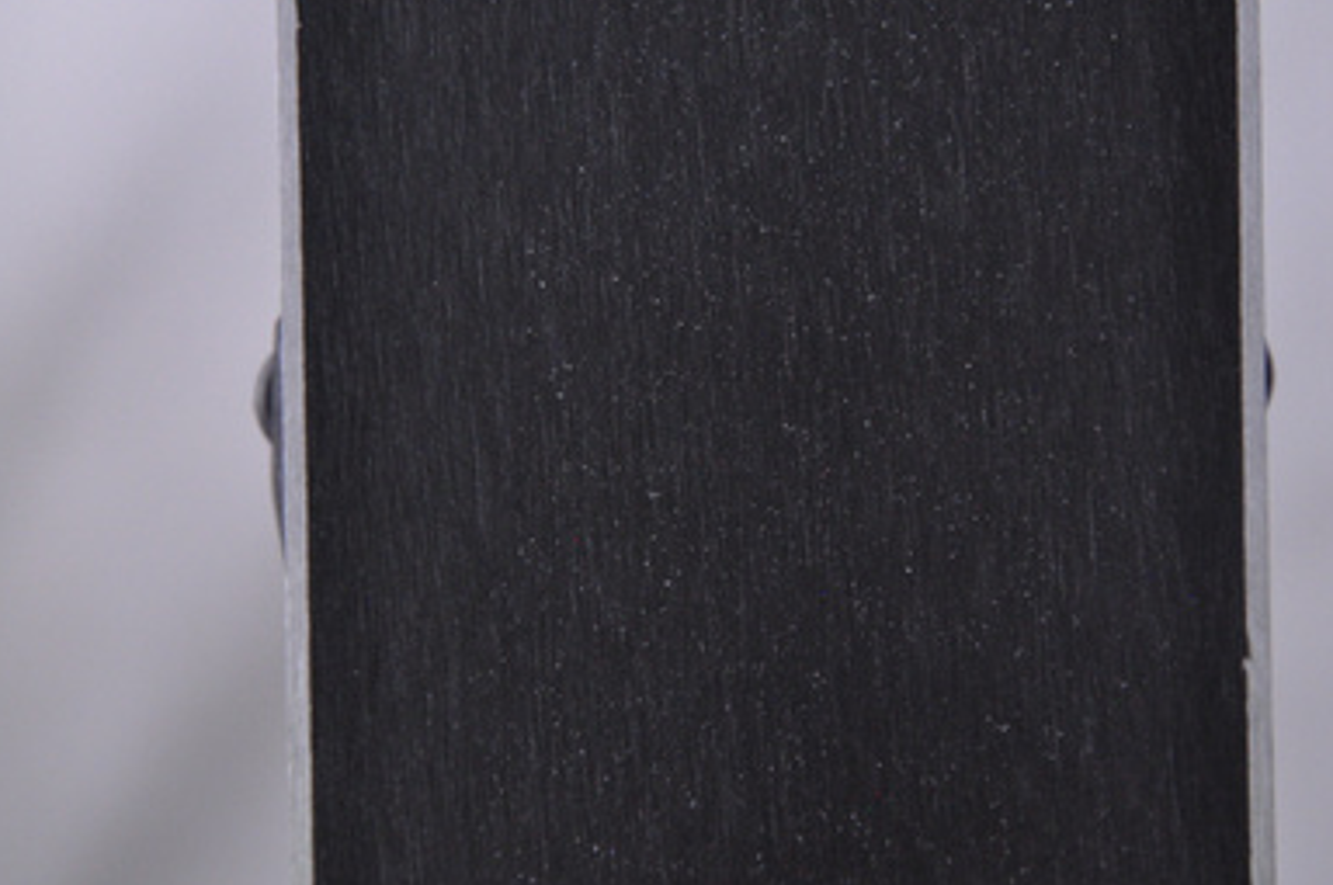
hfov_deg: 11.2
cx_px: 764
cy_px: 411
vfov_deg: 7.4
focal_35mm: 185
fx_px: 6826
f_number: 9.5
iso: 3200
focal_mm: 105
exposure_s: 1/125
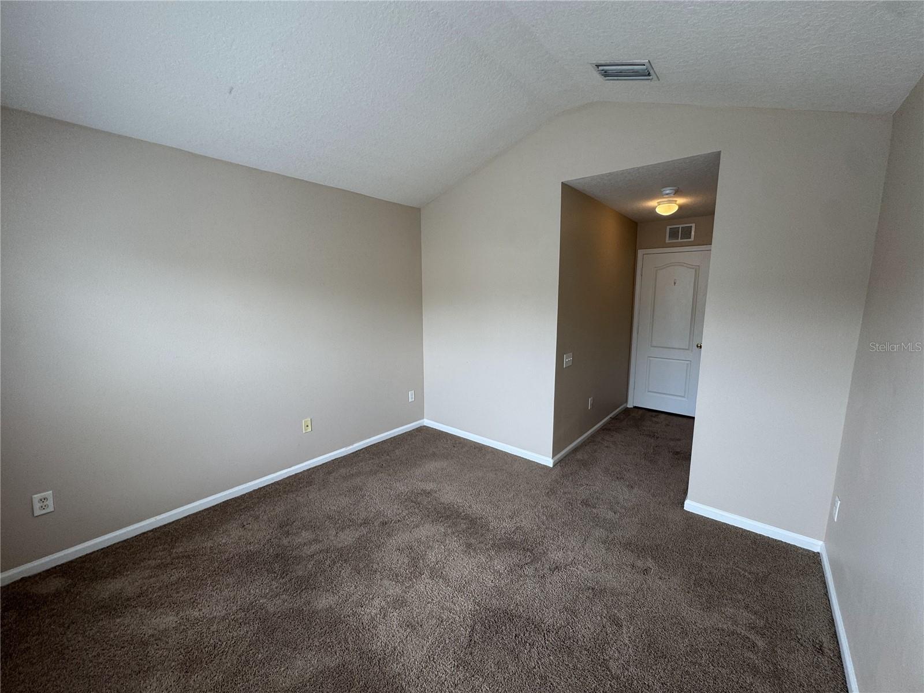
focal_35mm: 14
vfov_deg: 85.7
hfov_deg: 102.1
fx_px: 374
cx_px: 462
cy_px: 346
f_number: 2.2
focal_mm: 2.22
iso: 80
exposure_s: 1/99
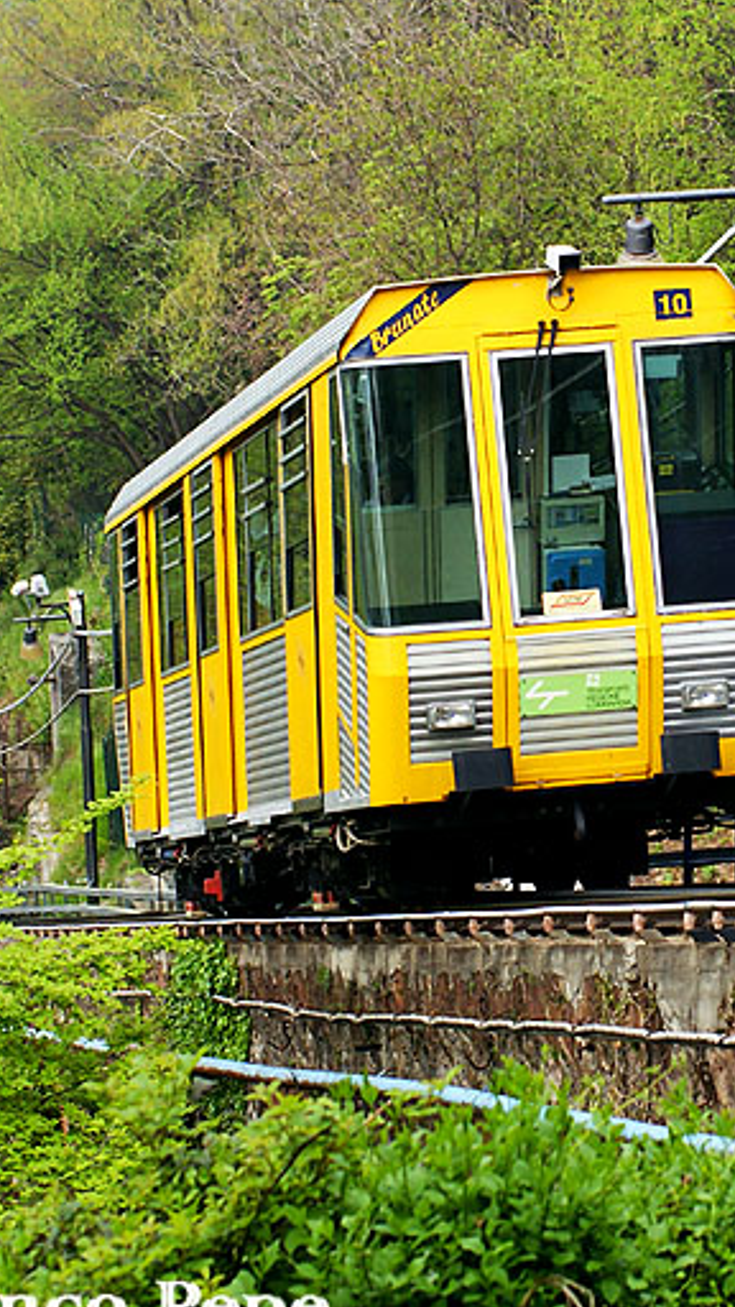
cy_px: 526
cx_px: 574
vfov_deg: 13.7
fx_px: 5440
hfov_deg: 7.7
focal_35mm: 157
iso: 200
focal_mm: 50
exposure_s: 1/200
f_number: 5
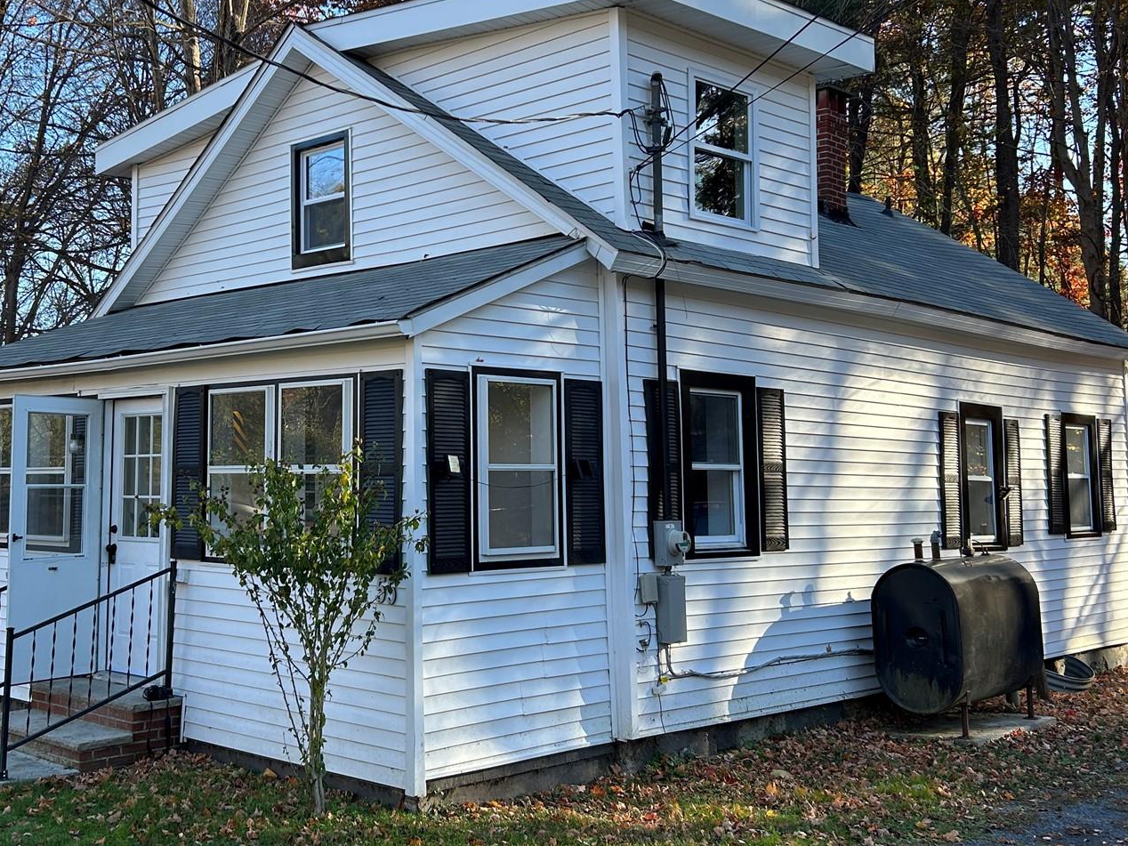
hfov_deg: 44.3
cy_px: 348
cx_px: 397
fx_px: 1369
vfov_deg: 34.3
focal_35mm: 42
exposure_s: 1/733
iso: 50
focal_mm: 5.7
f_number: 1.5
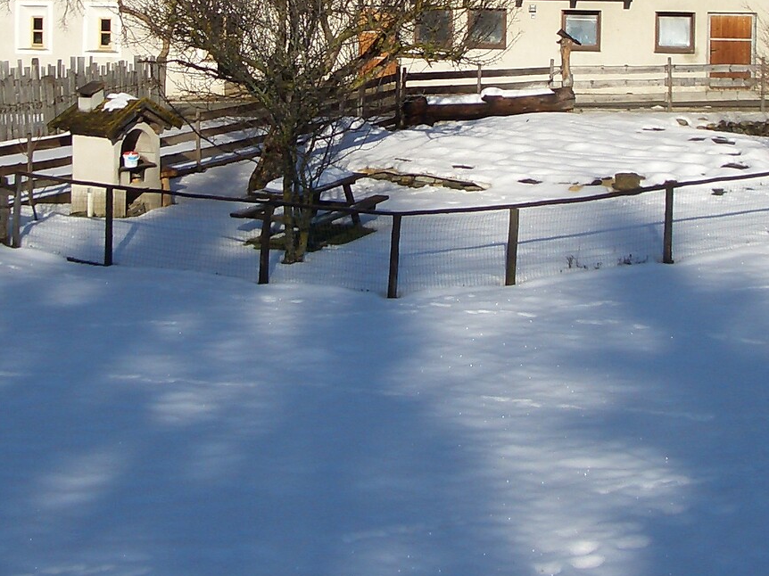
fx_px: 1732
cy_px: -54
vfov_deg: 18.2
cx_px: 341
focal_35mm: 78
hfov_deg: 25.0
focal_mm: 5.8
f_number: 4.3
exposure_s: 1/800
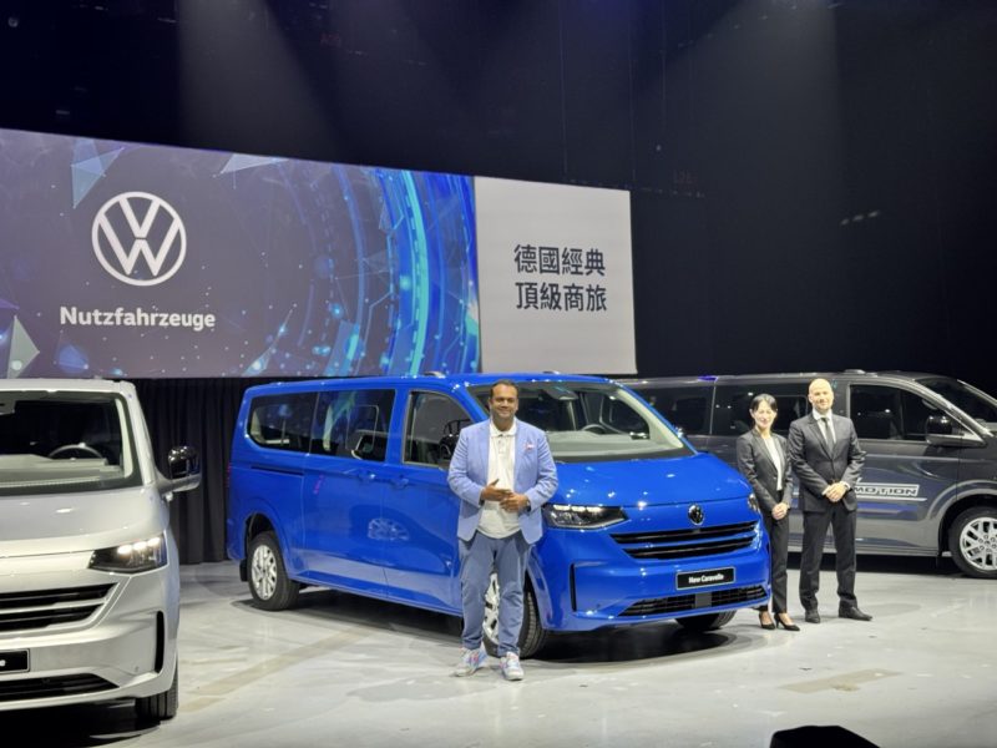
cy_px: 374
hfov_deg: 39.7
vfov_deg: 30.3
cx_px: 498
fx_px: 1382
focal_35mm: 48
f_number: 1.78
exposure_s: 1/58
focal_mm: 6.76
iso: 100
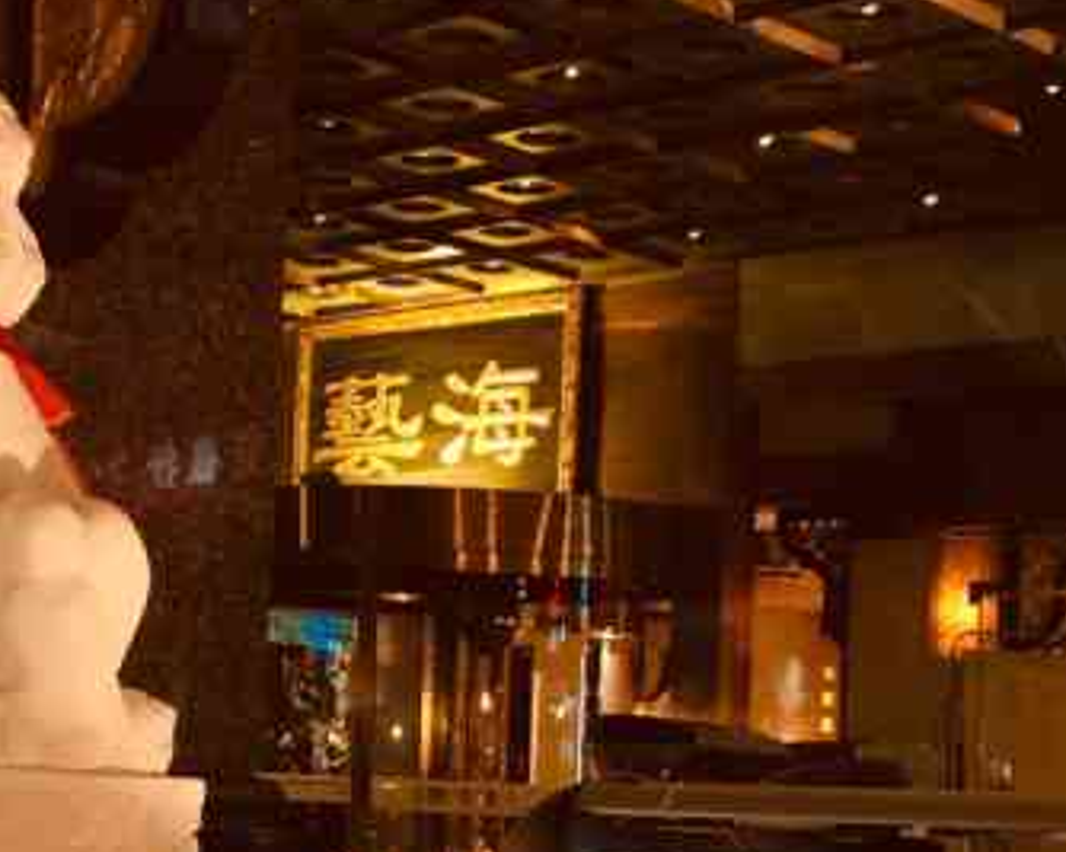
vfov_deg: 19.3
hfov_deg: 23.8
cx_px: 243
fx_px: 2492
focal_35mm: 79
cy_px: 598
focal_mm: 4.15
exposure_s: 1/17
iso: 125
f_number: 2.2
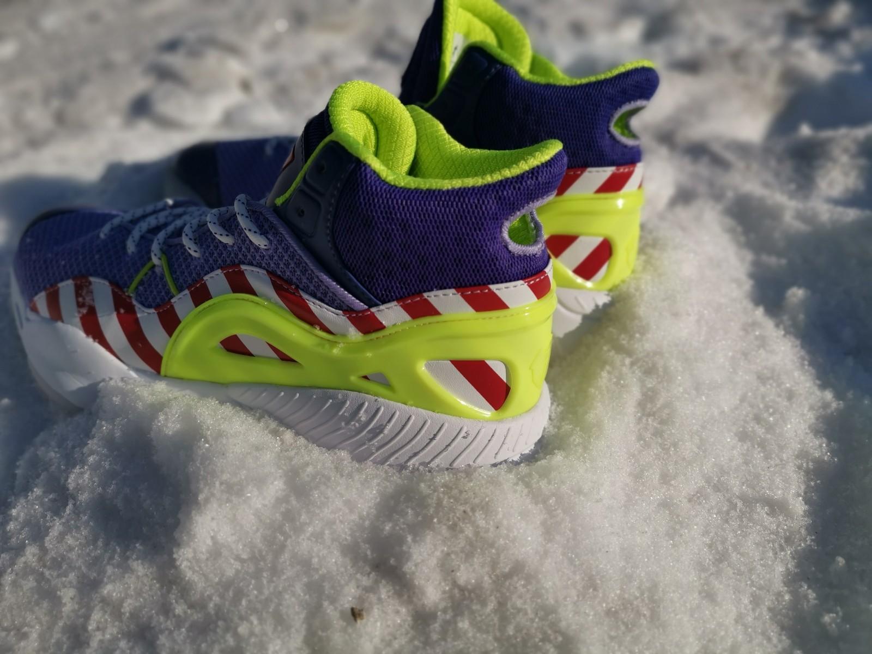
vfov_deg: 51.4
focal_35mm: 27
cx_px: 436
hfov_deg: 65.3
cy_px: 327
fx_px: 680
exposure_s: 1/6803
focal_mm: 5.58
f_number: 4
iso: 50
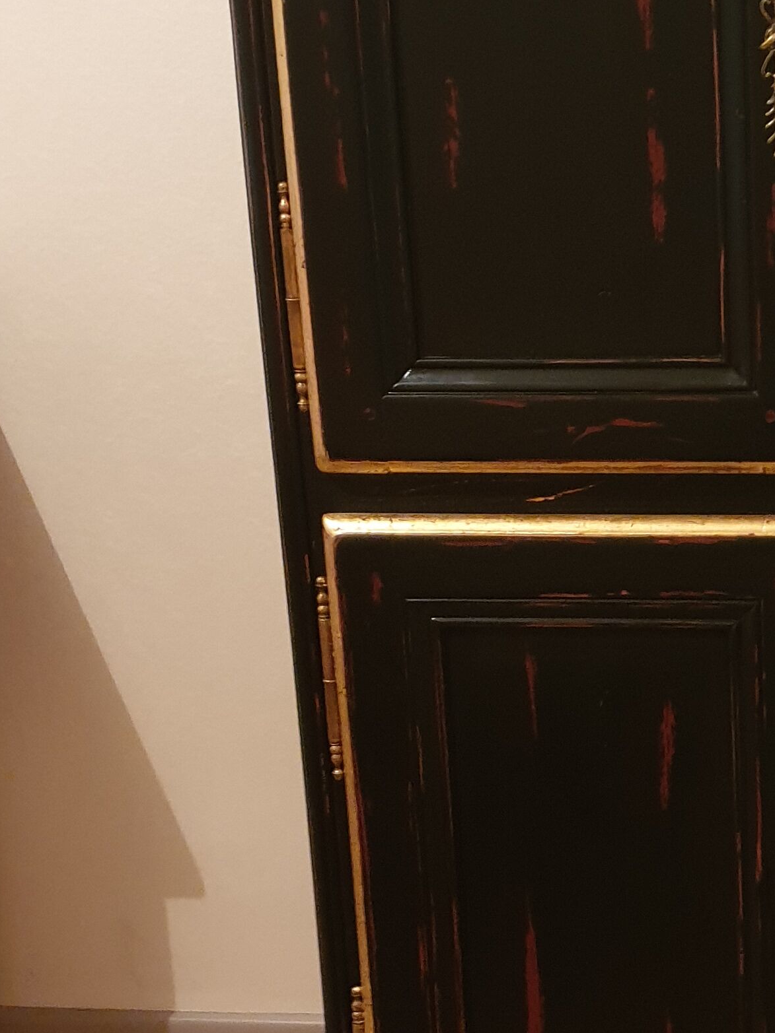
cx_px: 760
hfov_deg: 21.2
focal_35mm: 67
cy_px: 663
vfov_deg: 28.8
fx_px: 2001
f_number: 1.5
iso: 320
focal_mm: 4.3
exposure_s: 1/14
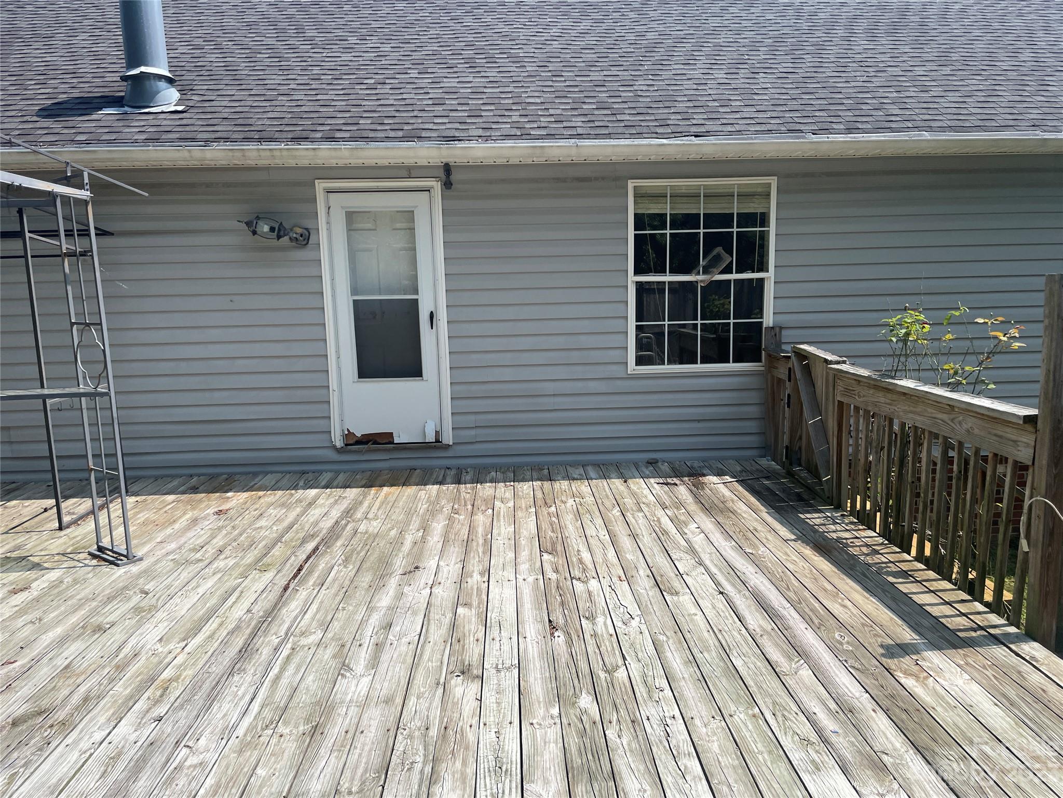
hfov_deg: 67.3
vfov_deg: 53.1
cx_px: 532
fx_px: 798
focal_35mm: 26
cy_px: 399
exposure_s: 1/4000
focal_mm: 4.2
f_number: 1.6
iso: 32
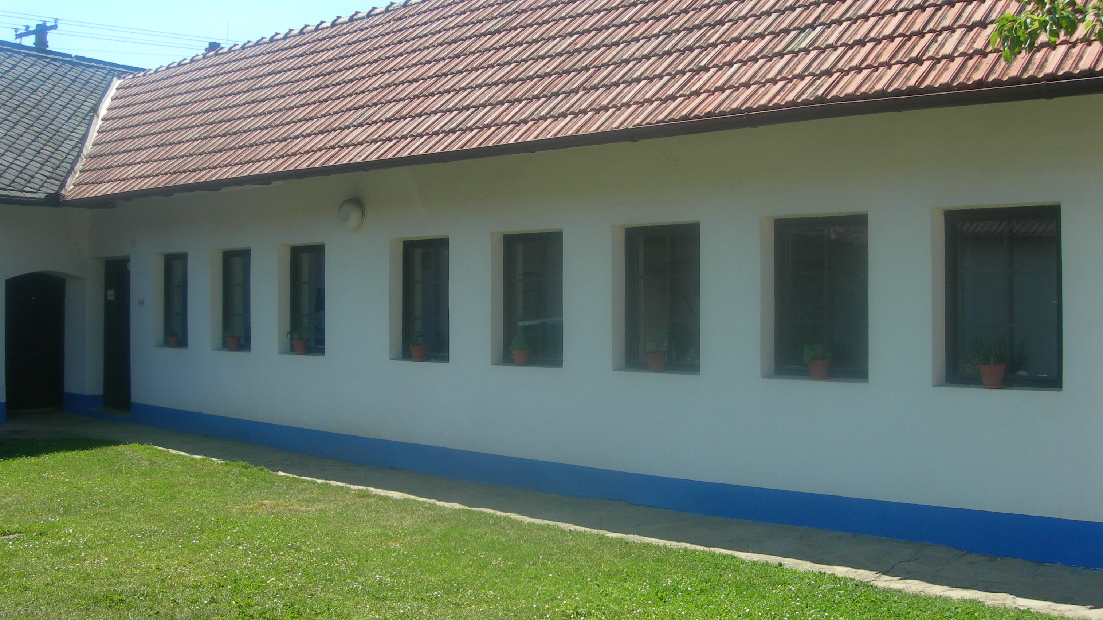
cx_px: 546
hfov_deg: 48.4
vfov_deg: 28.3
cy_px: 292
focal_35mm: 42
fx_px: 1228
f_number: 4.8
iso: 50
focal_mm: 7.8
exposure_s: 1/263
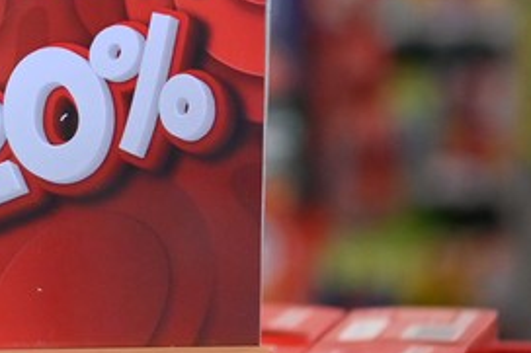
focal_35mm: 309
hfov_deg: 6.6
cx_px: -66
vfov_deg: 4.4
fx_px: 4555
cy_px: 24
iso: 1600
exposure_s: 1/400
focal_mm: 70
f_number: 2.8
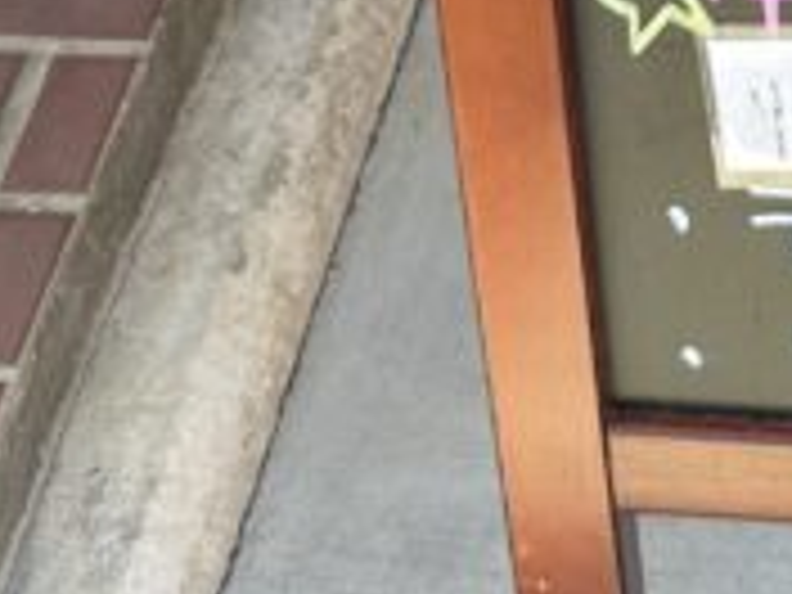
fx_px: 2997
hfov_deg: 13.8
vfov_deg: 10.0
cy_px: -792
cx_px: 1318
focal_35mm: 131
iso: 64
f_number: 1.78
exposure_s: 1/172
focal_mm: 6.86
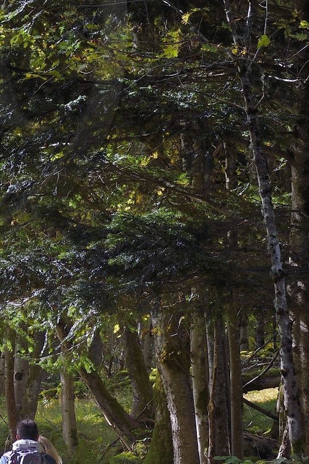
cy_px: 30
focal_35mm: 204
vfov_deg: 10.0
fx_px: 2630
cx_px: -134
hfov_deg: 6.6
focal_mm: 70
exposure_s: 1/100
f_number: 10
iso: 400
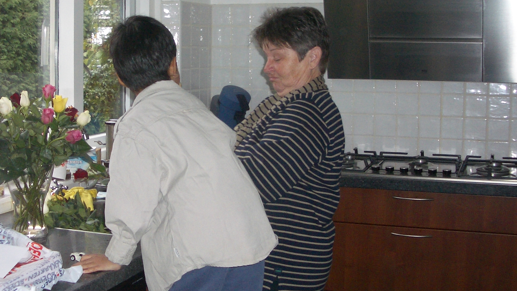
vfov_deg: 21.0
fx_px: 781
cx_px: 200
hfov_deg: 36.4
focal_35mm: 57
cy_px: 110
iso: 100
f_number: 2.6
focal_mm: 5.8
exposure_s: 1/60
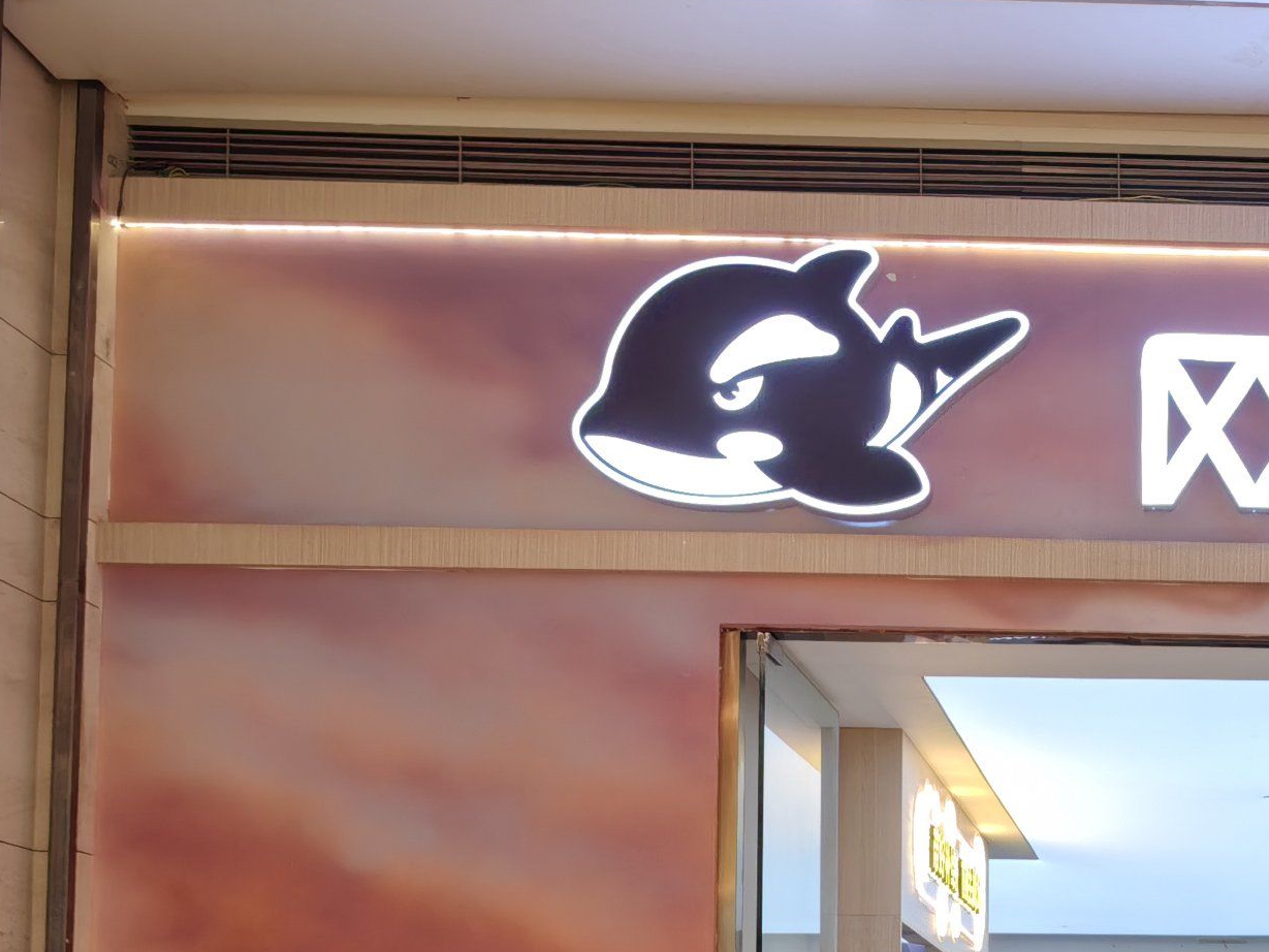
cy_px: 1034
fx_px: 2200
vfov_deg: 23.0
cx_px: 1355
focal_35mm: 60
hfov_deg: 29.4
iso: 50
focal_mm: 5.72
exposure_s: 1/101
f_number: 2
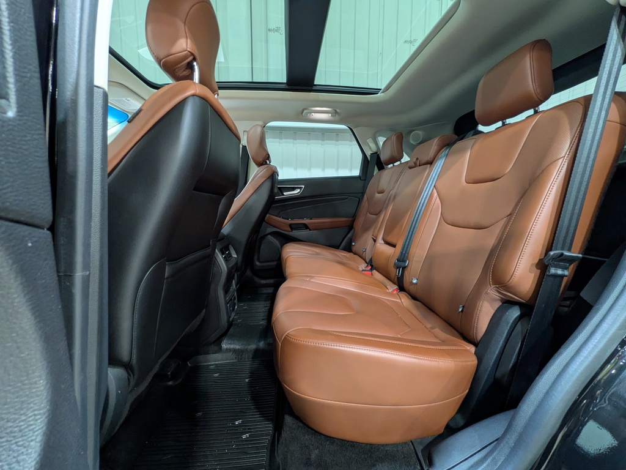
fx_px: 253
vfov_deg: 85.7
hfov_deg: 102.1
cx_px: 313
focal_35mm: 14
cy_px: 235
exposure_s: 1/24
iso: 249
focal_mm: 1.83
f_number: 2.2
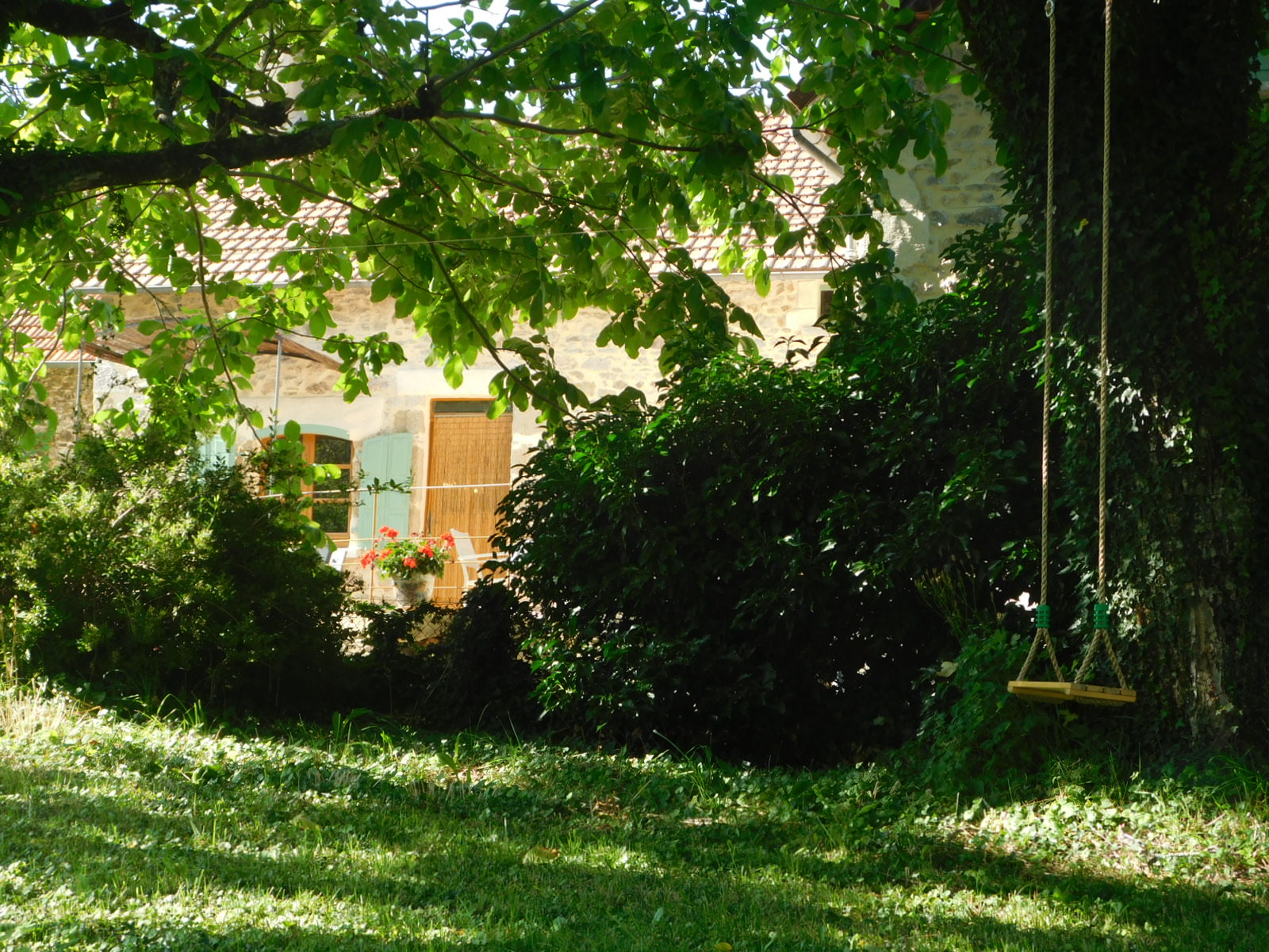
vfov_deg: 24.8
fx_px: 2163
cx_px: 634
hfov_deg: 32.7
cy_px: 476
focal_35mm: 59
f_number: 4
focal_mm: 10.4
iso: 125
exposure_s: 1/160
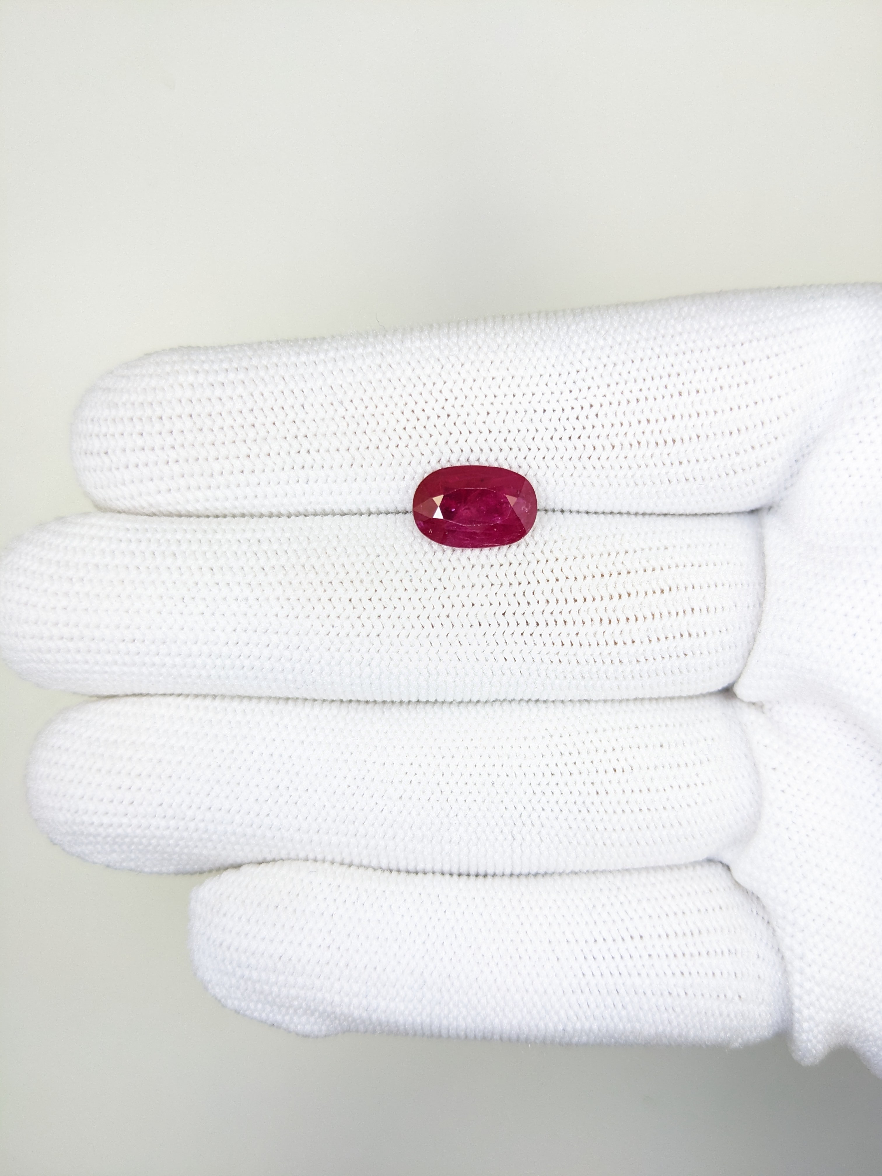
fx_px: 917
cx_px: 441
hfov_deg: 51.4
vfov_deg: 65.3
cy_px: 588
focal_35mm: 27
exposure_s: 1/120
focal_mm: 4.38
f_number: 1.73
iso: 64
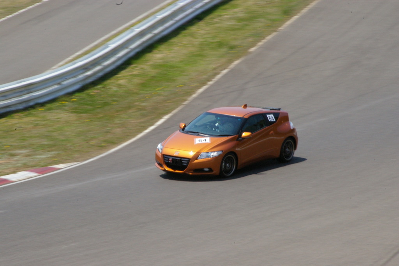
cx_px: 200
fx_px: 2376
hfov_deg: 9.6
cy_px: 133
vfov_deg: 6.4
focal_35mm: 214
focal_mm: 143
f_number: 38
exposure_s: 1/90
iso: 800
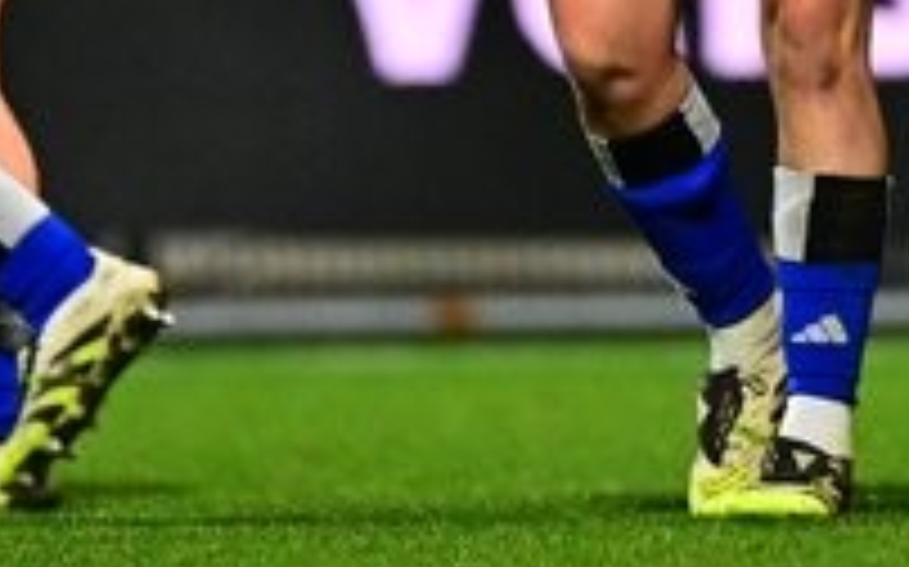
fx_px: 44988
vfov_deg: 0.7
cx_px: 803
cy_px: -428
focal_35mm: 1817
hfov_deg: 1.2
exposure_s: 1/1250
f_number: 2.8
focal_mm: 300
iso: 2800
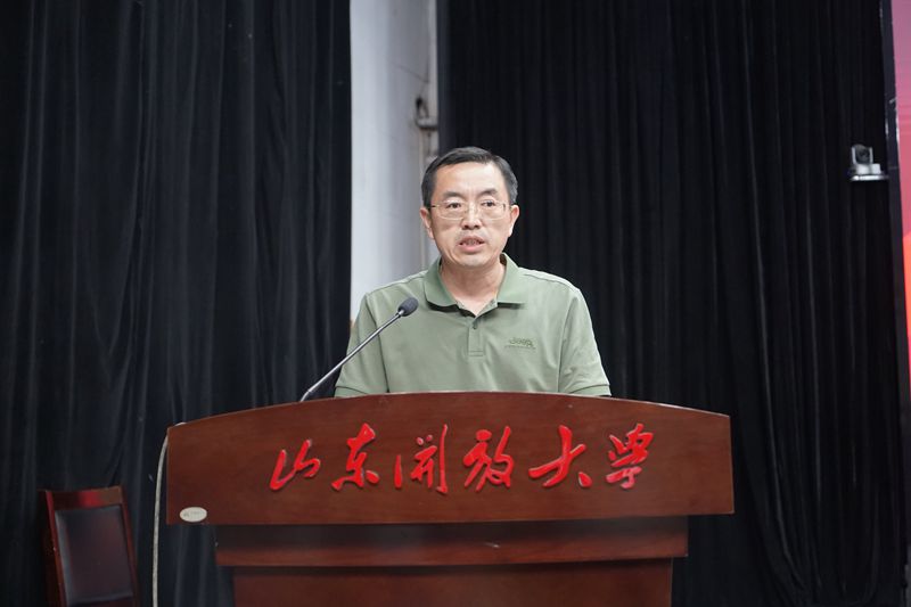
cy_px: 304
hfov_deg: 39.6
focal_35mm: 50
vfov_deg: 27.0
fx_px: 1265
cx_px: 456
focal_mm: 50
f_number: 4
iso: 4000
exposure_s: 1/160
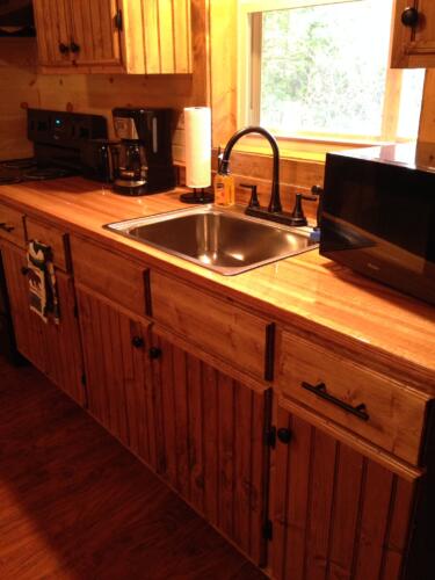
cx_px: 218
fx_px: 553
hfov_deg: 42.9
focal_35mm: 33
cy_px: 290
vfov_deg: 55.4
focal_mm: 4.12
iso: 320
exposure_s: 1/20
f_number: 2.4
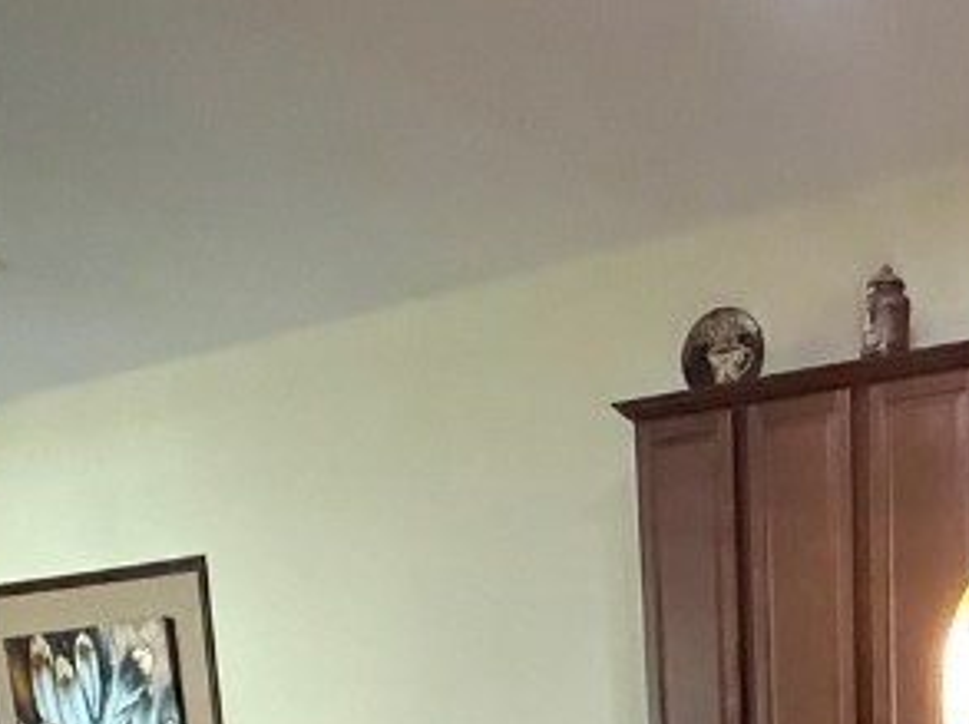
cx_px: 906
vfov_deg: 24.4
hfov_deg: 36.1
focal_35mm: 49
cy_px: 1028
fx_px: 1370
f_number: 2.2
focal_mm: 2.22
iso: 1000
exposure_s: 1/60
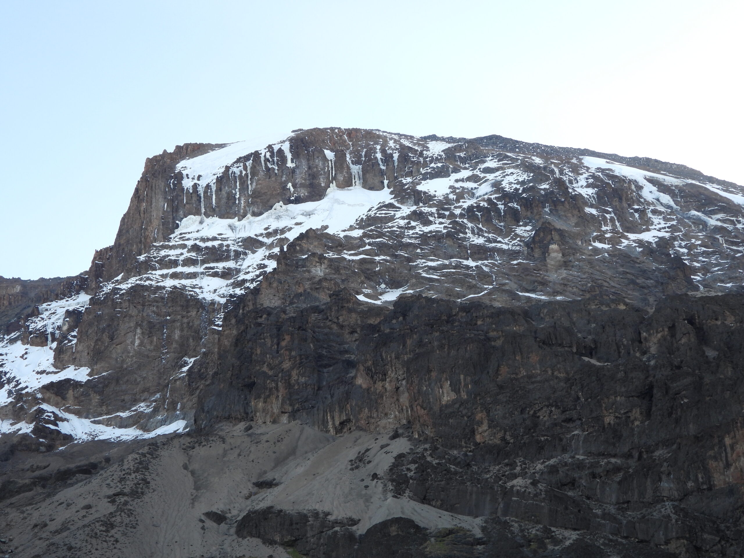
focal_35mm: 65
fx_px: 1397
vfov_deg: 22.6
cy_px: 279
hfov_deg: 29.8
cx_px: 372
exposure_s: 1/80
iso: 100
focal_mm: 11.7
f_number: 3.5
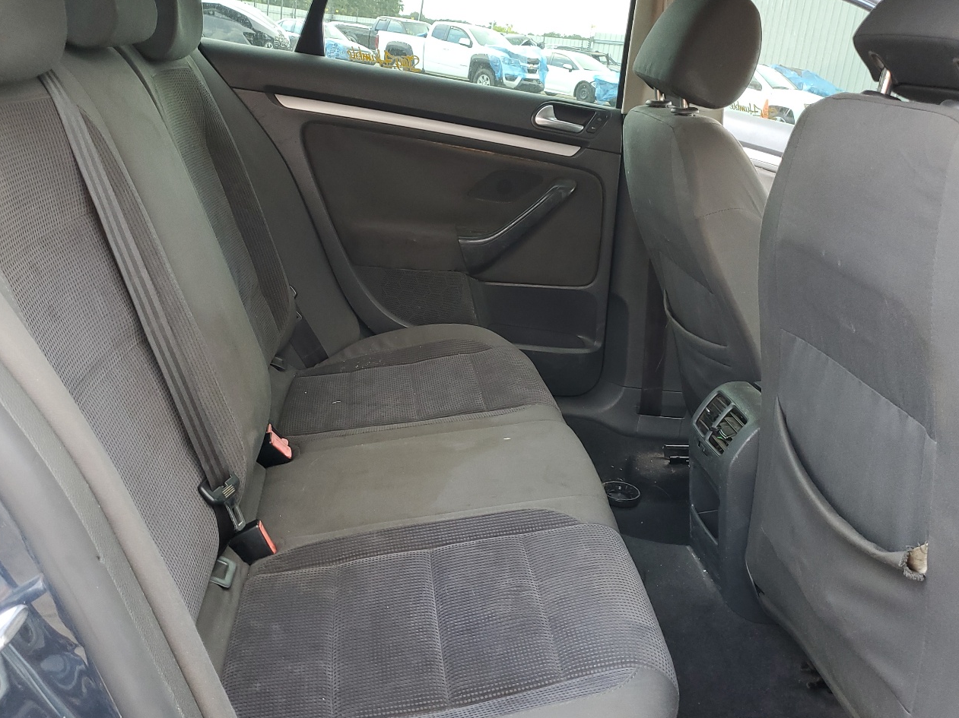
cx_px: 491
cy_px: 355
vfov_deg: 42.9
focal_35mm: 33
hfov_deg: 55.4
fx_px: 914
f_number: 1.5
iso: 67
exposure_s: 1/120
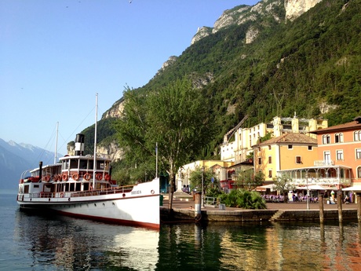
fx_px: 365
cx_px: 180
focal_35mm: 35
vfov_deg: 40.7
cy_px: 136
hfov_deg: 52.6
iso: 64
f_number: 2.4
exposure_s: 1/909
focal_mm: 4.28
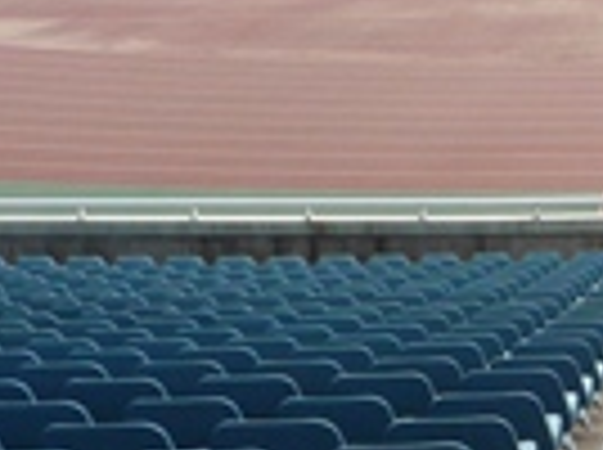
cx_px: 792
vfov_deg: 13.1
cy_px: 76
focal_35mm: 112
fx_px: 1948
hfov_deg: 16.6
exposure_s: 1/500
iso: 100
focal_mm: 4.4
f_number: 3.5
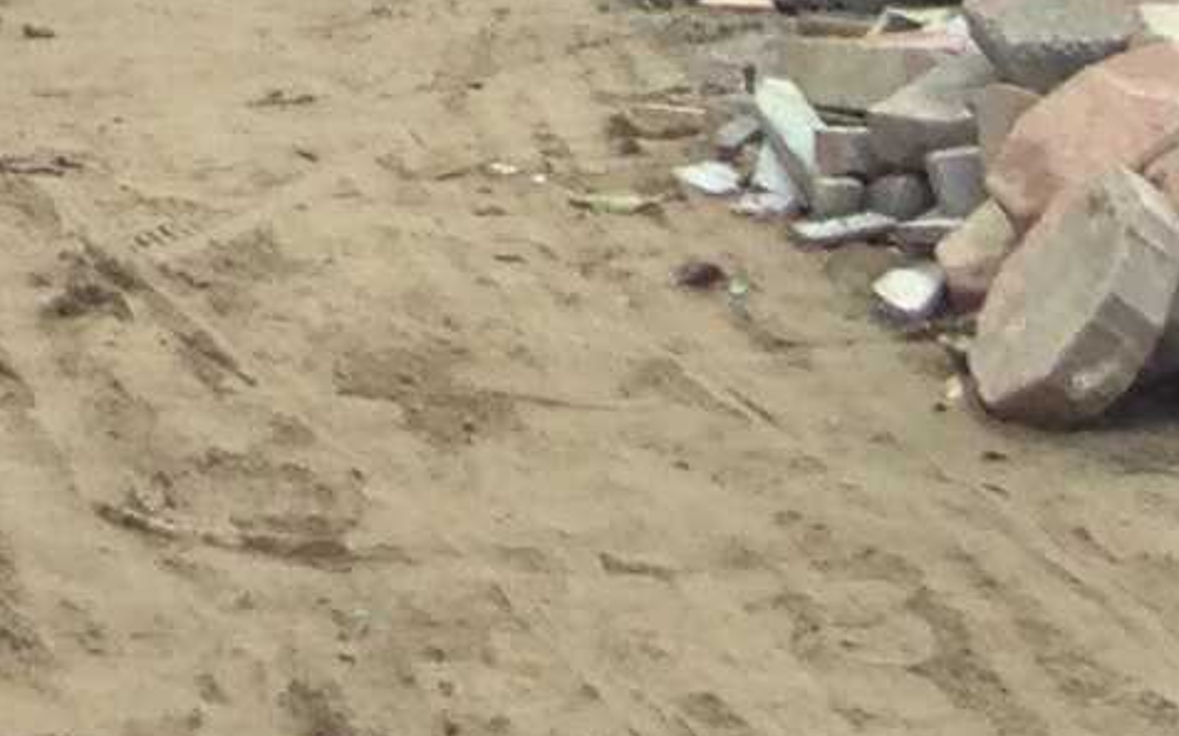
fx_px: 7708
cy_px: -2959
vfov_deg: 4.6
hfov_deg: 8.0
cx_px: -1689
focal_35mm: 240
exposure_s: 1/298
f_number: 2.4
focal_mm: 4.12
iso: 50
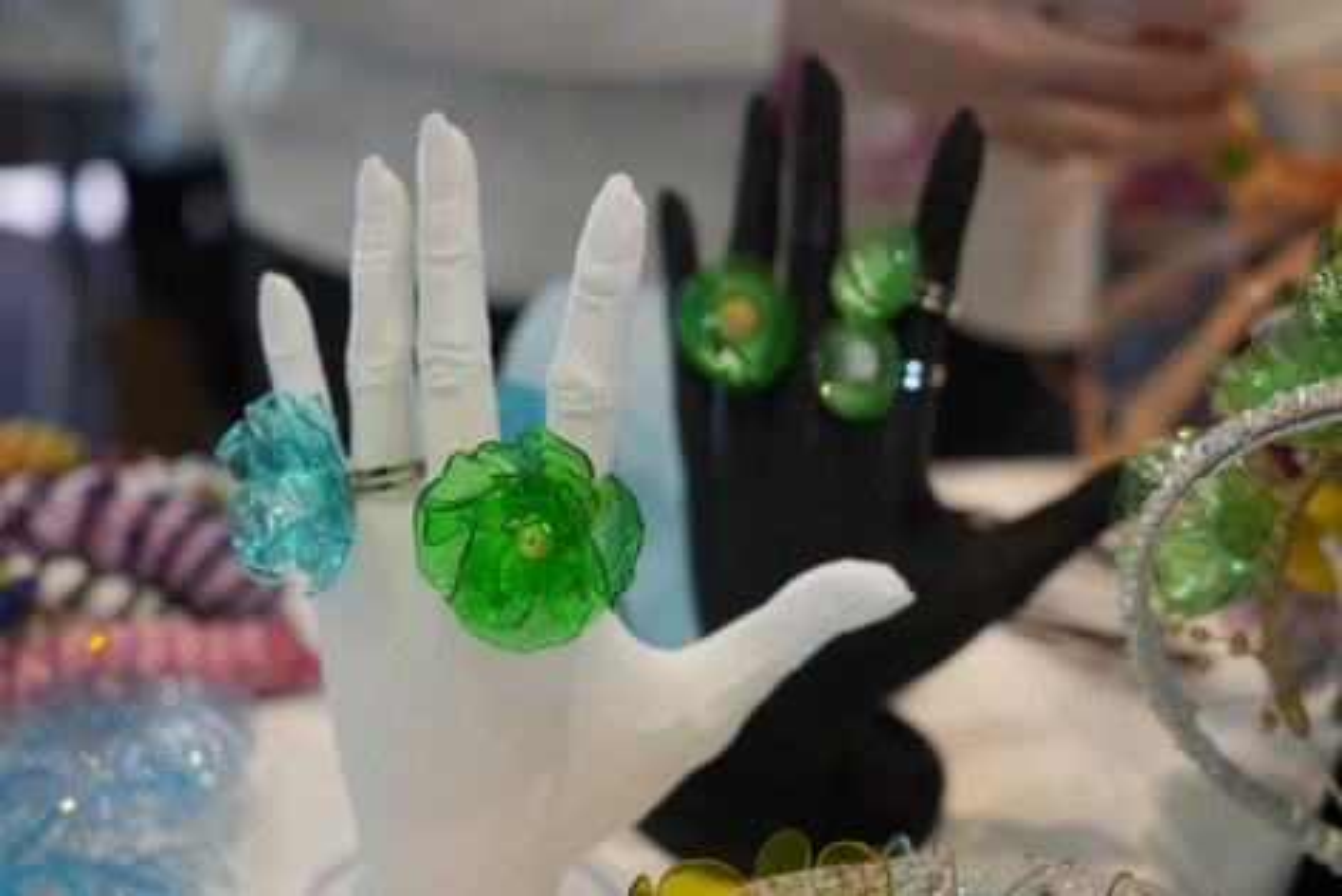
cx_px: 671
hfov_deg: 42.7
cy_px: 448
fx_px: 1715
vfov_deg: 29.3
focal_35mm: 46
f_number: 4
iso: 800
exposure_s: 1/160
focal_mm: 46
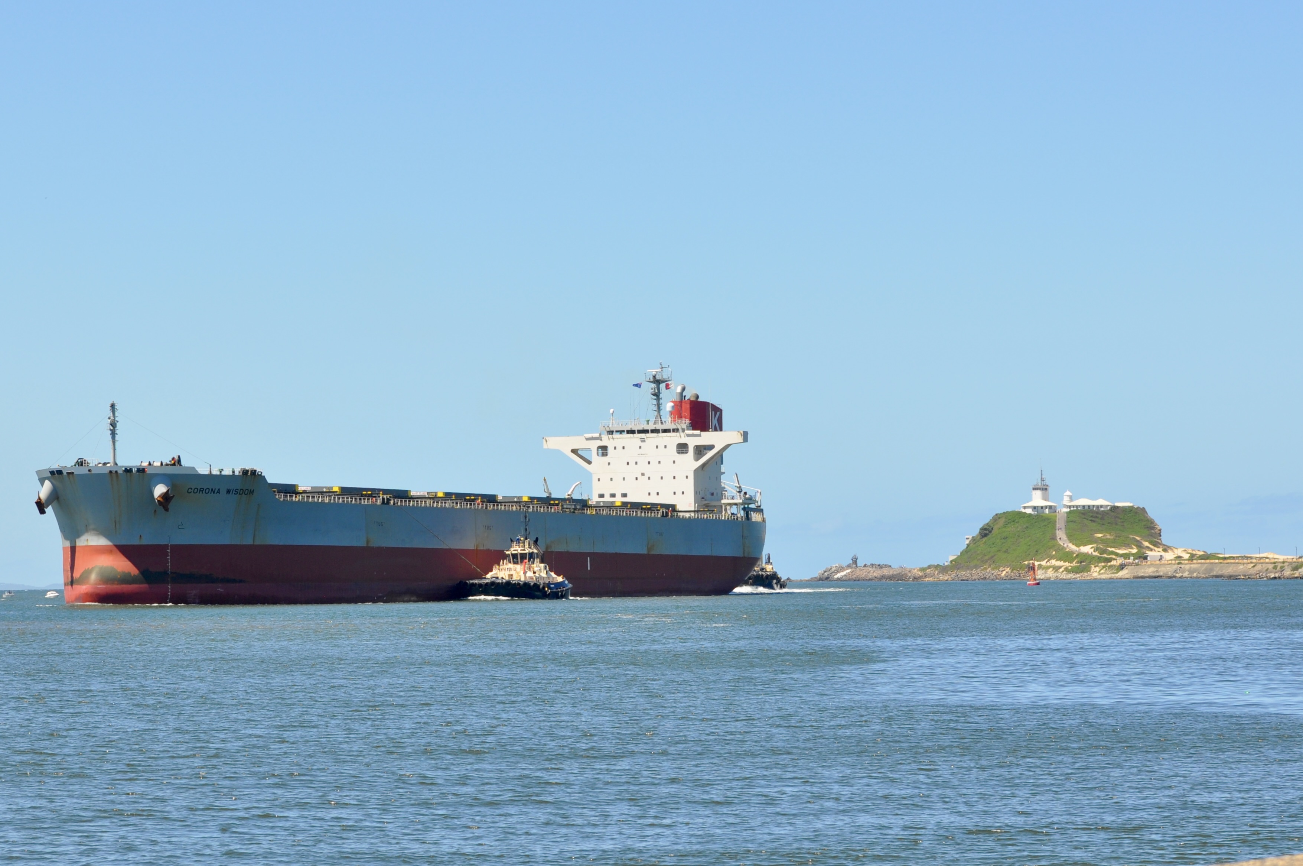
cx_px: 652
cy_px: 433
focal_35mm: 105
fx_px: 3796
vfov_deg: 13.0
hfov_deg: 19.5
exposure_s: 1/640
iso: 200
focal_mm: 70
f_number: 6.3
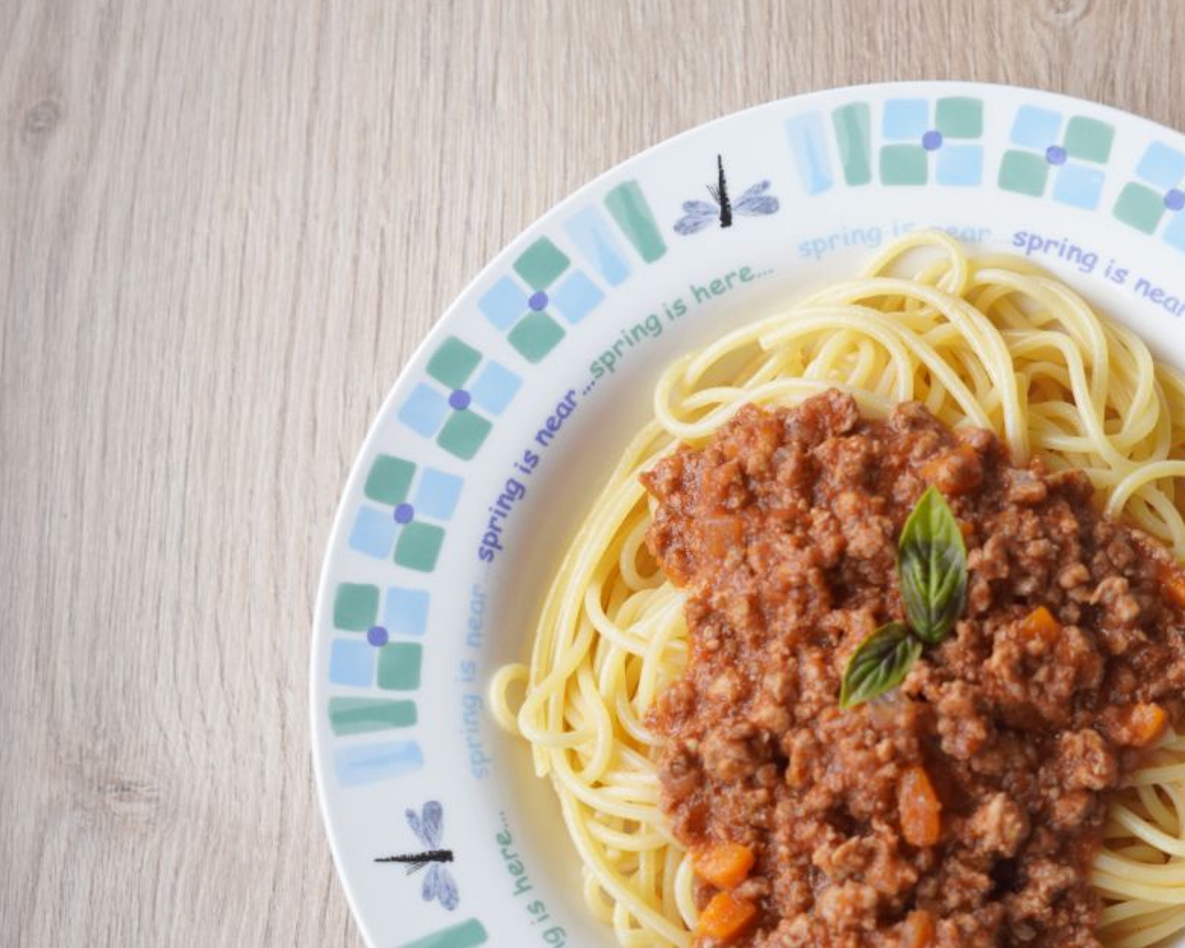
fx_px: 2346
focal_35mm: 67
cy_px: 704
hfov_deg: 28.0
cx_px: 885
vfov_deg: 22.6
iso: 100
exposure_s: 1/100
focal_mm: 25
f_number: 2.8
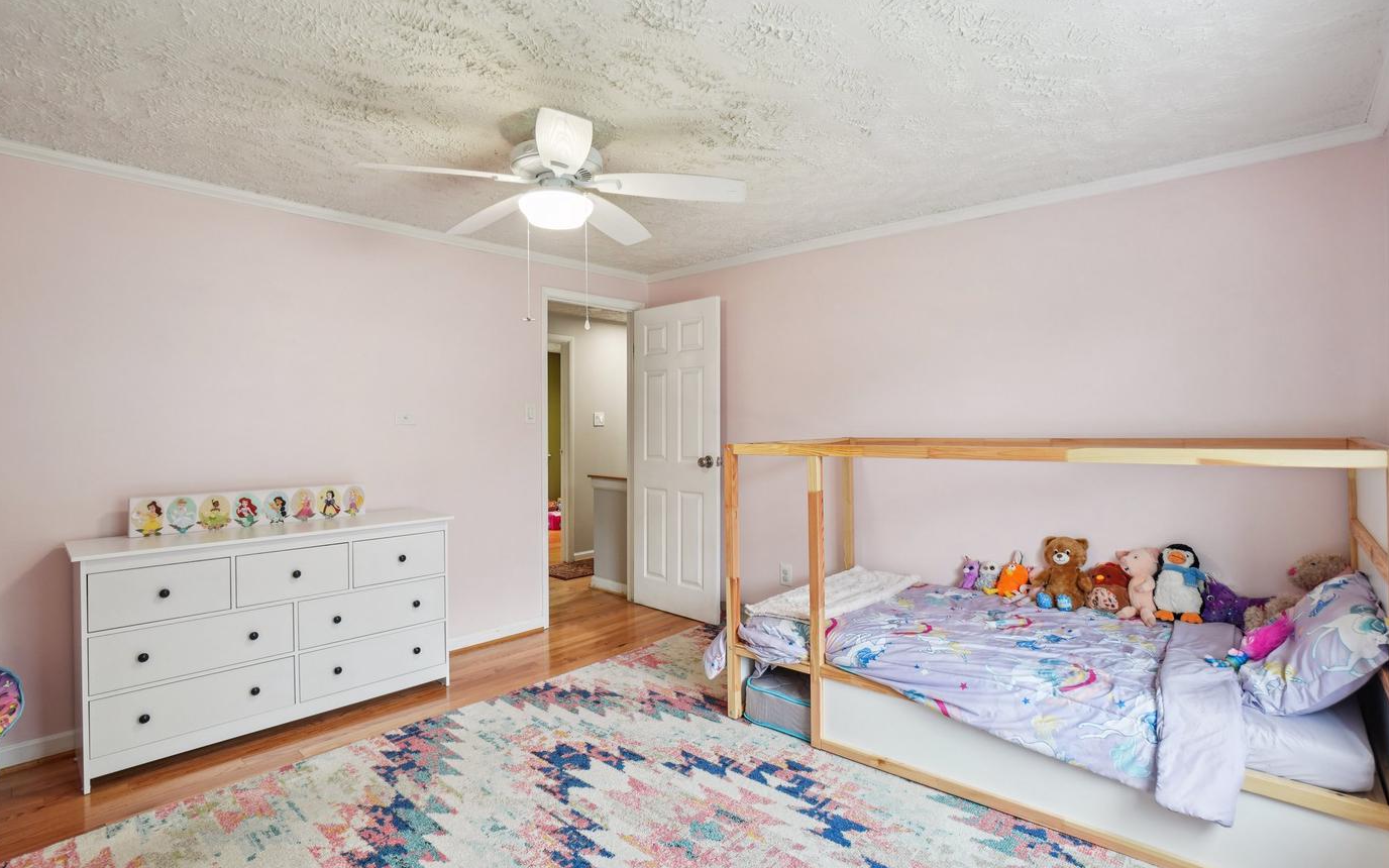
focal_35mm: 16
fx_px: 606
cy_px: 448
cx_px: 672
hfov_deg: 97.8
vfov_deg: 71.2
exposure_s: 1/5
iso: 100
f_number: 7.1
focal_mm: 10
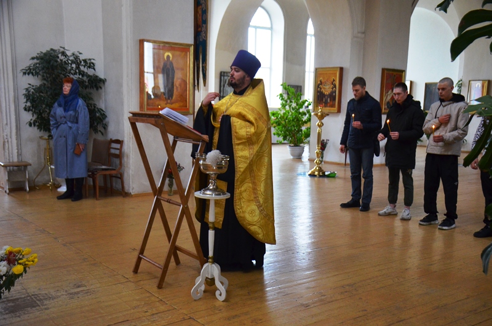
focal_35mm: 40
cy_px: 163
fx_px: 552
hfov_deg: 48.0
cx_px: 246
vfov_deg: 32.9
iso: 1600
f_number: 4
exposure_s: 1/125
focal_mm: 27
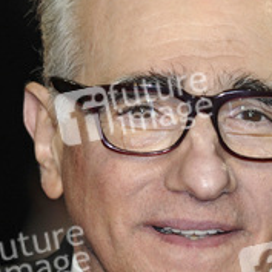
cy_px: 186
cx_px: 179
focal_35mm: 534
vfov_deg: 3.3
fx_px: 4747
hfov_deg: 3.3
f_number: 4.5
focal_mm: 185
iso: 320
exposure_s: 1/250
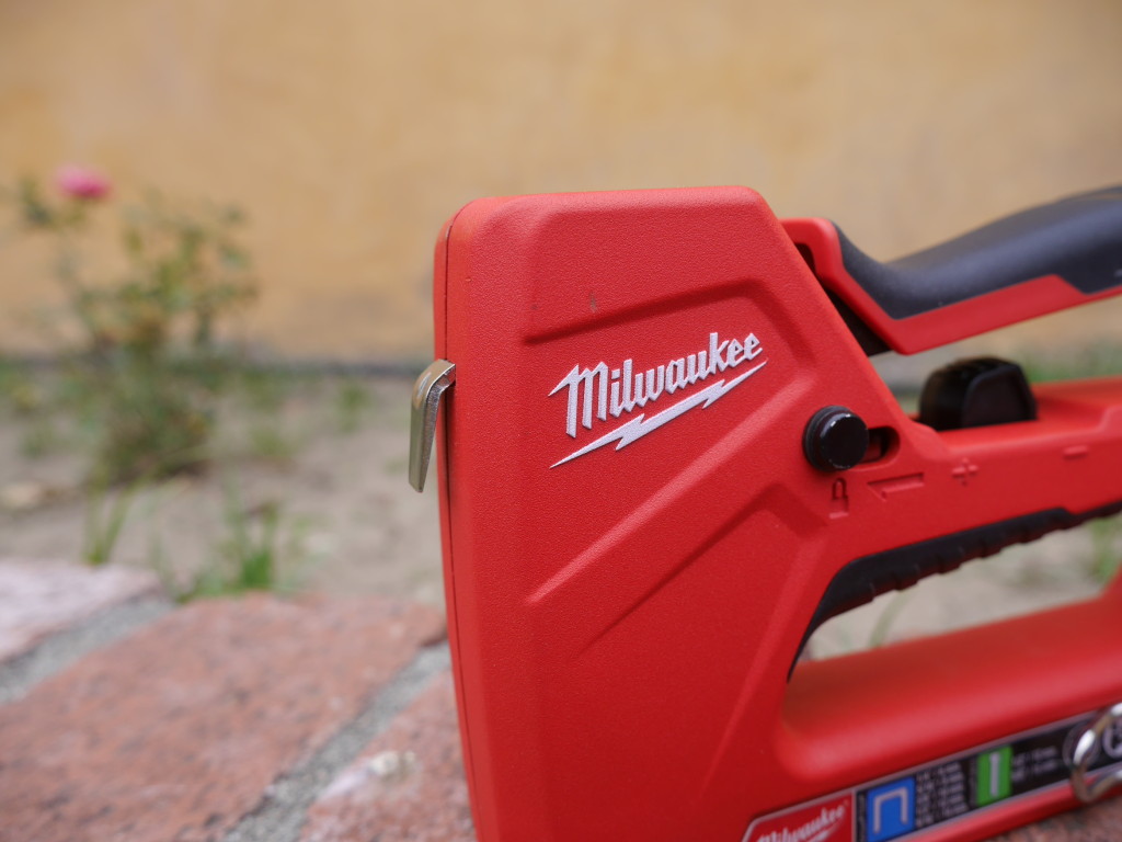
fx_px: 908
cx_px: 561
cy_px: 421
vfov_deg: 49.7
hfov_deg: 63.4
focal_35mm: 28
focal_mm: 14
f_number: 4.5
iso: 160
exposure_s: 1/200
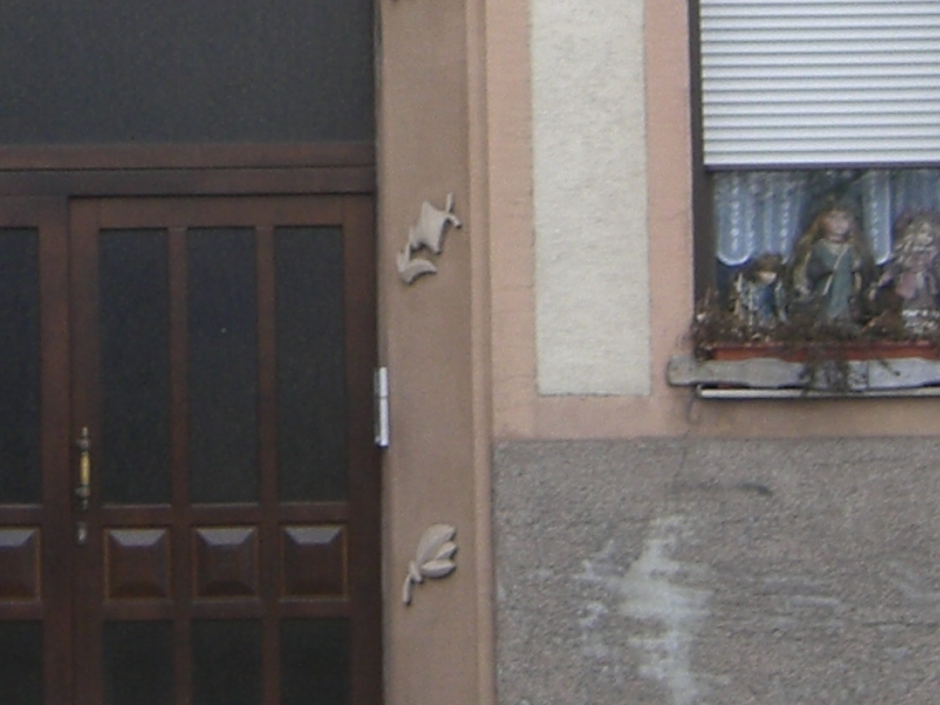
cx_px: 162
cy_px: -195
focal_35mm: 142
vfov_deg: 10.2
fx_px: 3857
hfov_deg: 13.8
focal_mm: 7.9
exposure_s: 1/80
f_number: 2.8
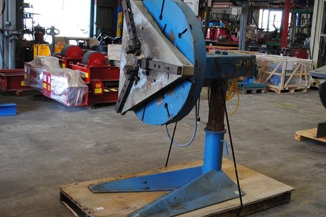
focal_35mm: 50
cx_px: 167
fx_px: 449
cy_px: 114
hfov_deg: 39.9
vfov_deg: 27.3
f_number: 4.5
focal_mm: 29
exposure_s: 1/50
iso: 200
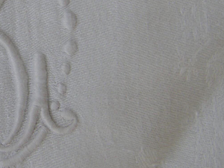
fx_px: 802
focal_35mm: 124
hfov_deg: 15.6
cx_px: 3
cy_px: 46
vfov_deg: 11.9
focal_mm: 6.3
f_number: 3.5
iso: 64
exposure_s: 1/320
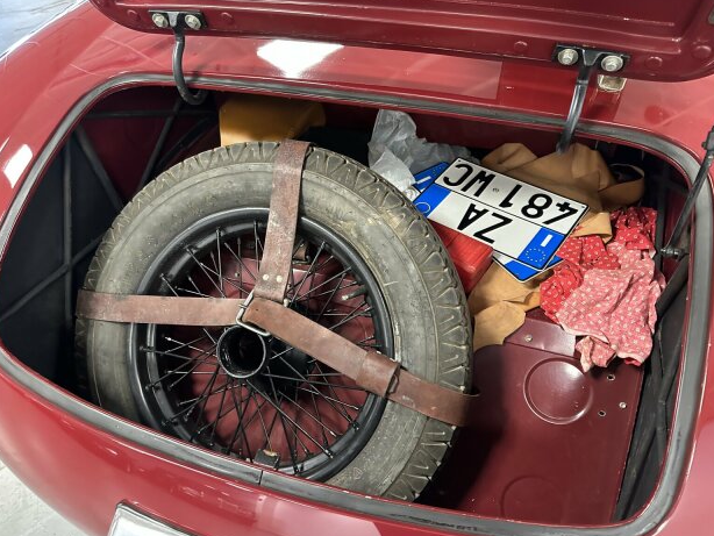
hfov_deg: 69.4
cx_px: 347
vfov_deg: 54.9
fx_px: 516
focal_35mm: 25
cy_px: 263
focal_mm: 6.86
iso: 1000
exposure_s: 1/57
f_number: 1.78
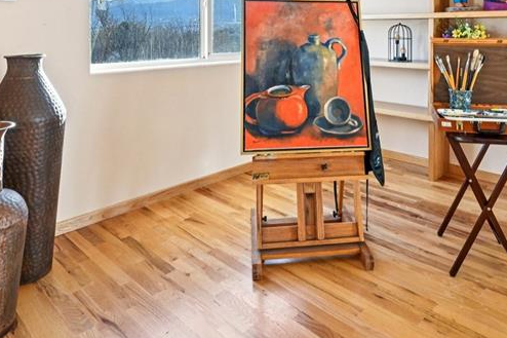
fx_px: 408
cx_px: 301
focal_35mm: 29
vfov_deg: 40.9
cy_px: 24
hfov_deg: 63.2
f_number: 11
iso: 180
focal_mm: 14
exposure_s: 1/15
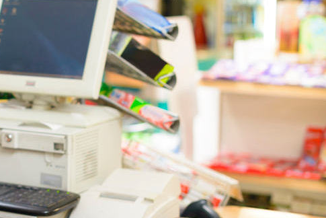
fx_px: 933
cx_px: -7
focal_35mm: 103
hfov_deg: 19.2
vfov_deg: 13.3
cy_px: 56
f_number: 2.8
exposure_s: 1/100
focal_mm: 50
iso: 400
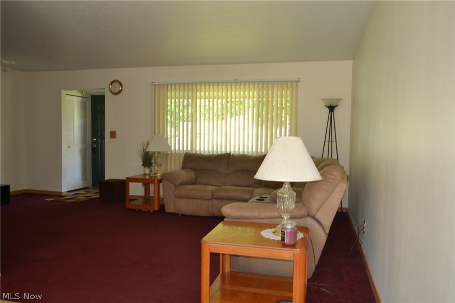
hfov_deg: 67.4
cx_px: 228
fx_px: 341
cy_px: 152
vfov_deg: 47.9
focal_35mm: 27
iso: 400
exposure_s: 1/60
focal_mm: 18
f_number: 3.5
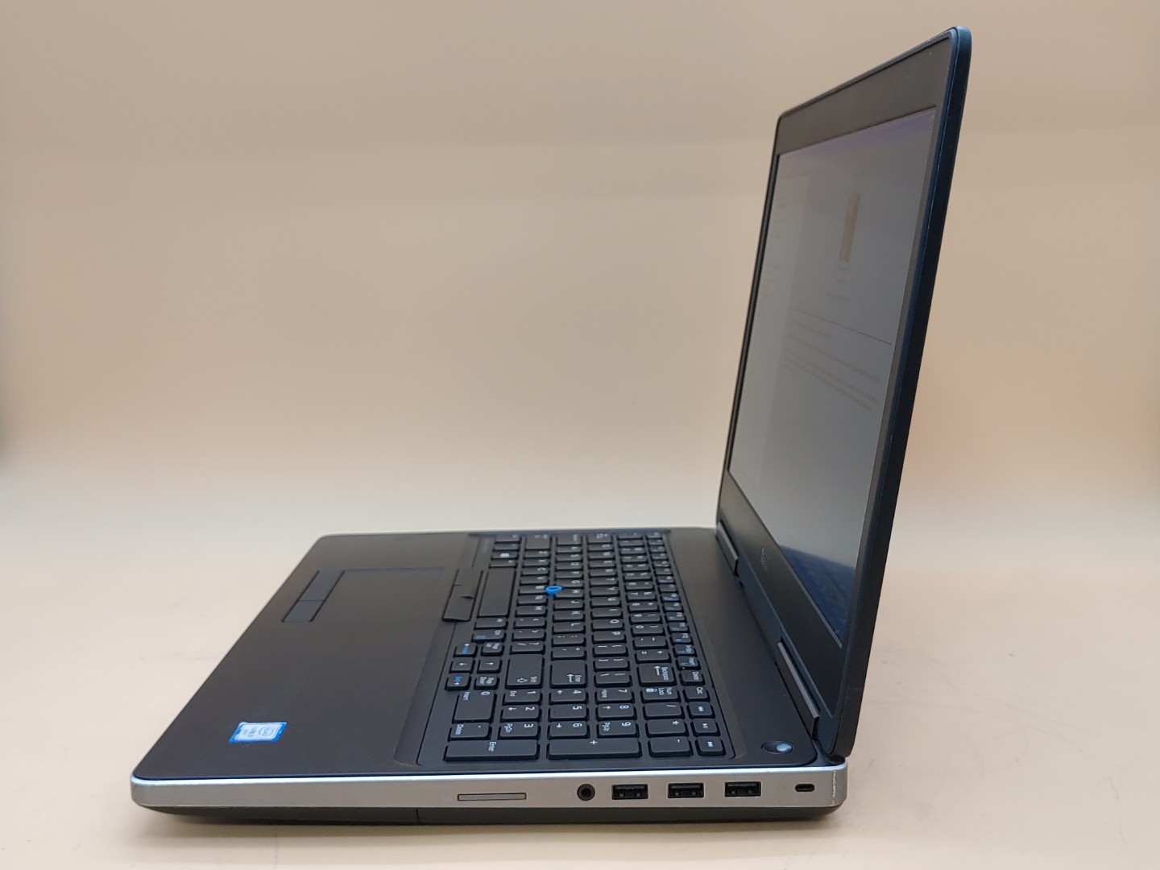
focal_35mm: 36
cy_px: 435
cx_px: 580
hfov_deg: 51.4
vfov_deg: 39.7
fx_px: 1206
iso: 50
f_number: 1.8
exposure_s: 1/60
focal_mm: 4.36
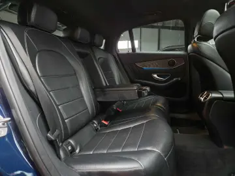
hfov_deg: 73.9
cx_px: 118
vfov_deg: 58.9
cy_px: 88
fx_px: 156
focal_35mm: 23
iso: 1250
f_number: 1.8
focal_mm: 5.4
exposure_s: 1/33.3
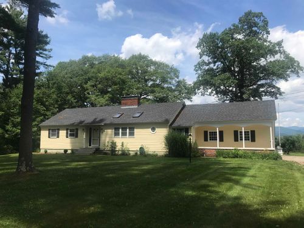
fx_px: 246
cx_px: 152
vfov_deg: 49.7
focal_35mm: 28
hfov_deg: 63.4
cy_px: 114
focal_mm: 3.99
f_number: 1.8
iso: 20
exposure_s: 1/2227
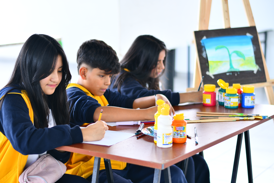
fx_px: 571
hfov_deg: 27.0
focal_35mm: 75
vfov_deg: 18.2
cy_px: 92
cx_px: 137
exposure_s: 1/250
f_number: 1.8
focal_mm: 50
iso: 100
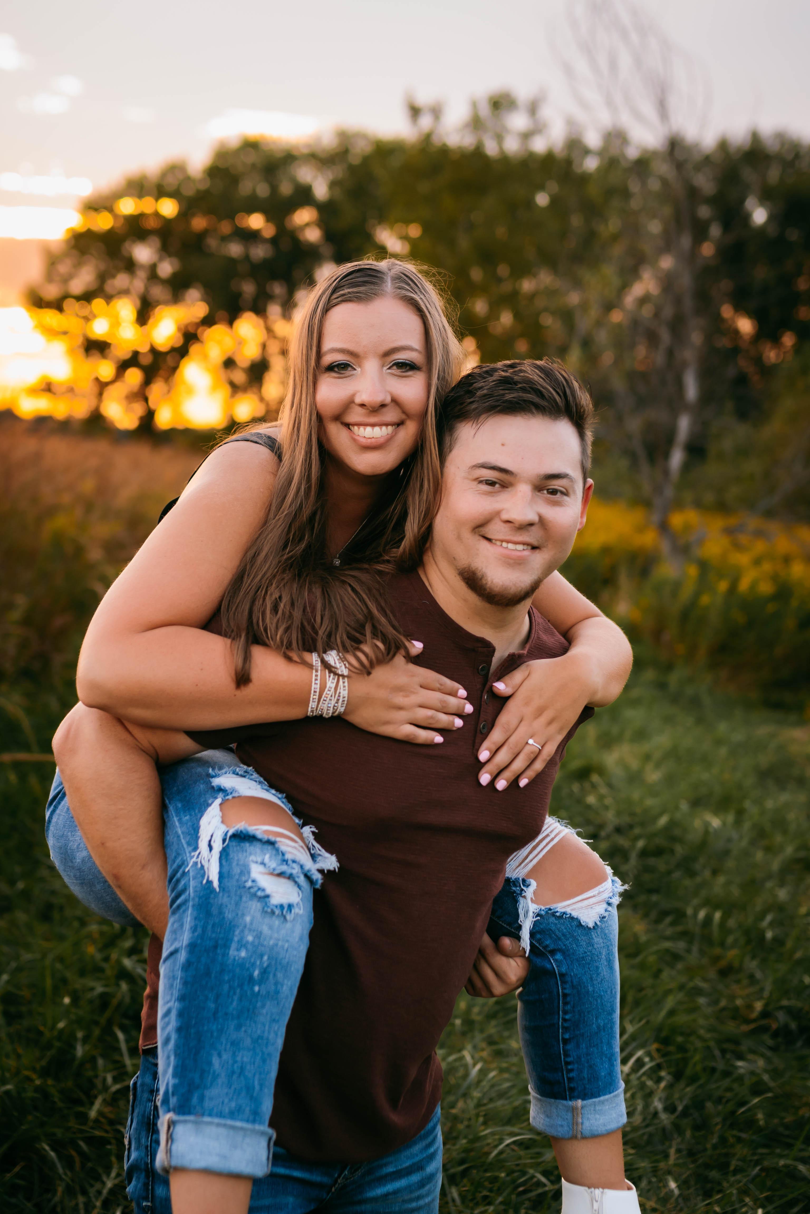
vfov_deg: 38.2
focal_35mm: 52
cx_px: 405
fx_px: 1755
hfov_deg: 26.0
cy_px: 607
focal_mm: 35
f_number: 2
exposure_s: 1/640
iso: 125
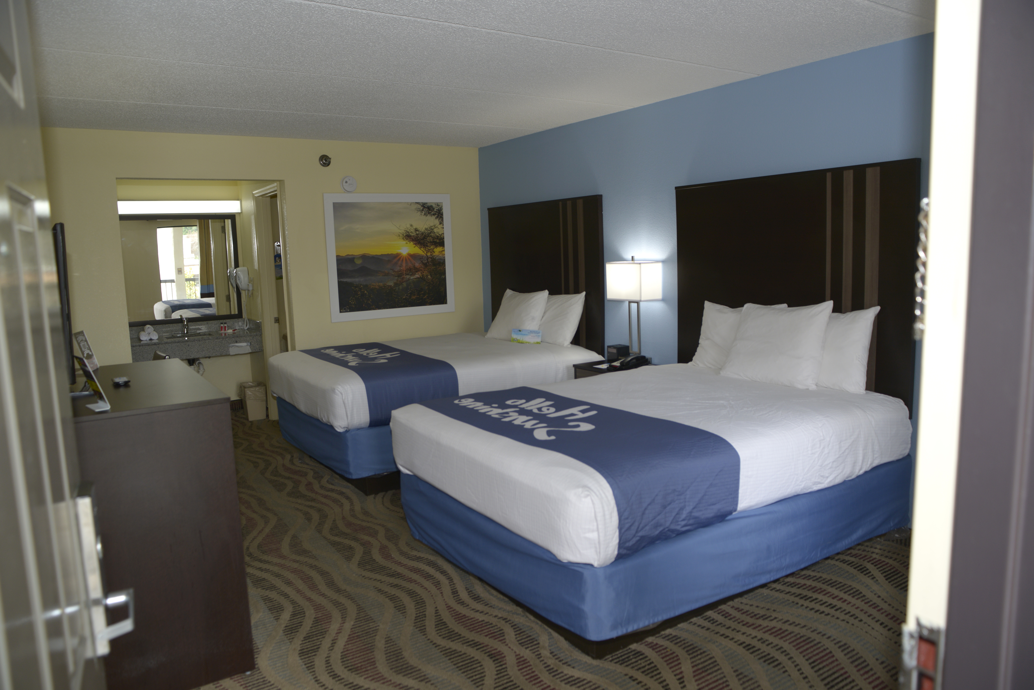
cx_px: 517
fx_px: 690
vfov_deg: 53.2
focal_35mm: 24
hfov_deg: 73.7
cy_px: 345
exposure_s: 1/125
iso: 250
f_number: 4.5
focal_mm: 24
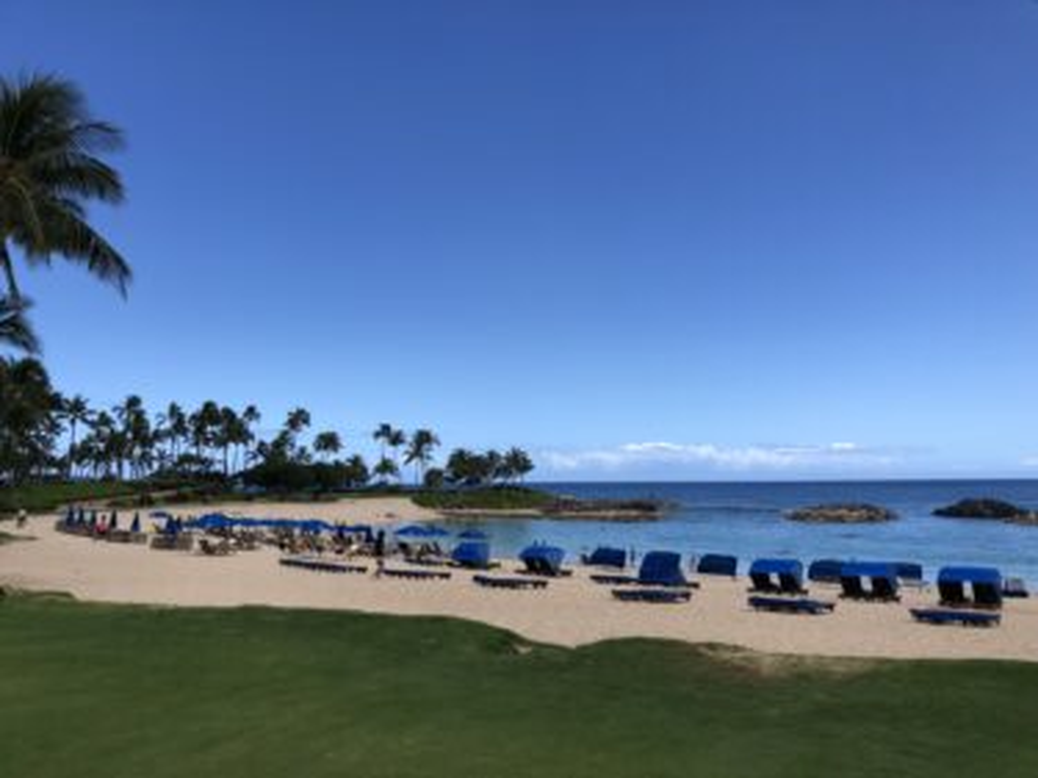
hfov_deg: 63.5
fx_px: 839
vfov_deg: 49.7
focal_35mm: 28
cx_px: 519
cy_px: 389
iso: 20
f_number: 1.8
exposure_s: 1/2088
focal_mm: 4
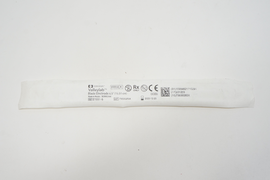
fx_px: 303
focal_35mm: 40
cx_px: 135
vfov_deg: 32.9
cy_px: 90
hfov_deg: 48.0
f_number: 8
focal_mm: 27
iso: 400
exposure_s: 1/50
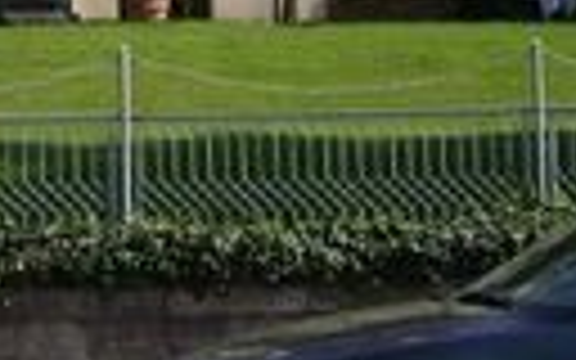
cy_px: -414
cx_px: -94
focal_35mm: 161
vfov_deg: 7.7
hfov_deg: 12.7
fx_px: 2527
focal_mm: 6.4
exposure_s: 1/370
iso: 64
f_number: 5.7
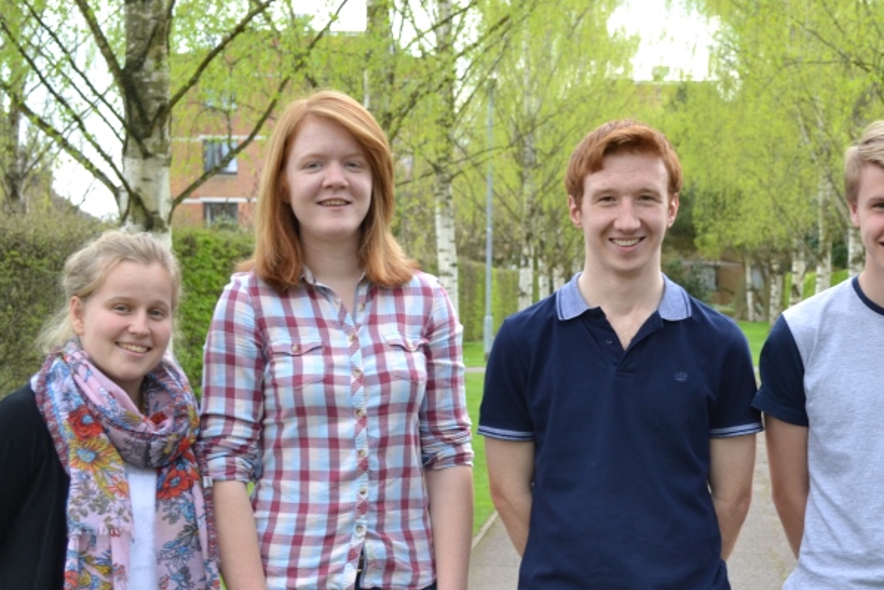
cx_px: 670
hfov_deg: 26.0
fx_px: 1891
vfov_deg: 17.6
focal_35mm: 77
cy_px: 458
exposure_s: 1/125
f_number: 5.6
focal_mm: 30
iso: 320
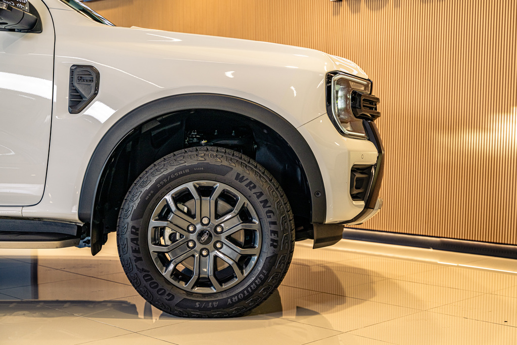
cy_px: 172
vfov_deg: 26.0
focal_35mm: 52
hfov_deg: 38.2
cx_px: 258
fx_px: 747
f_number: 3.5
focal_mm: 52
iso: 400
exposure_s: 1/160
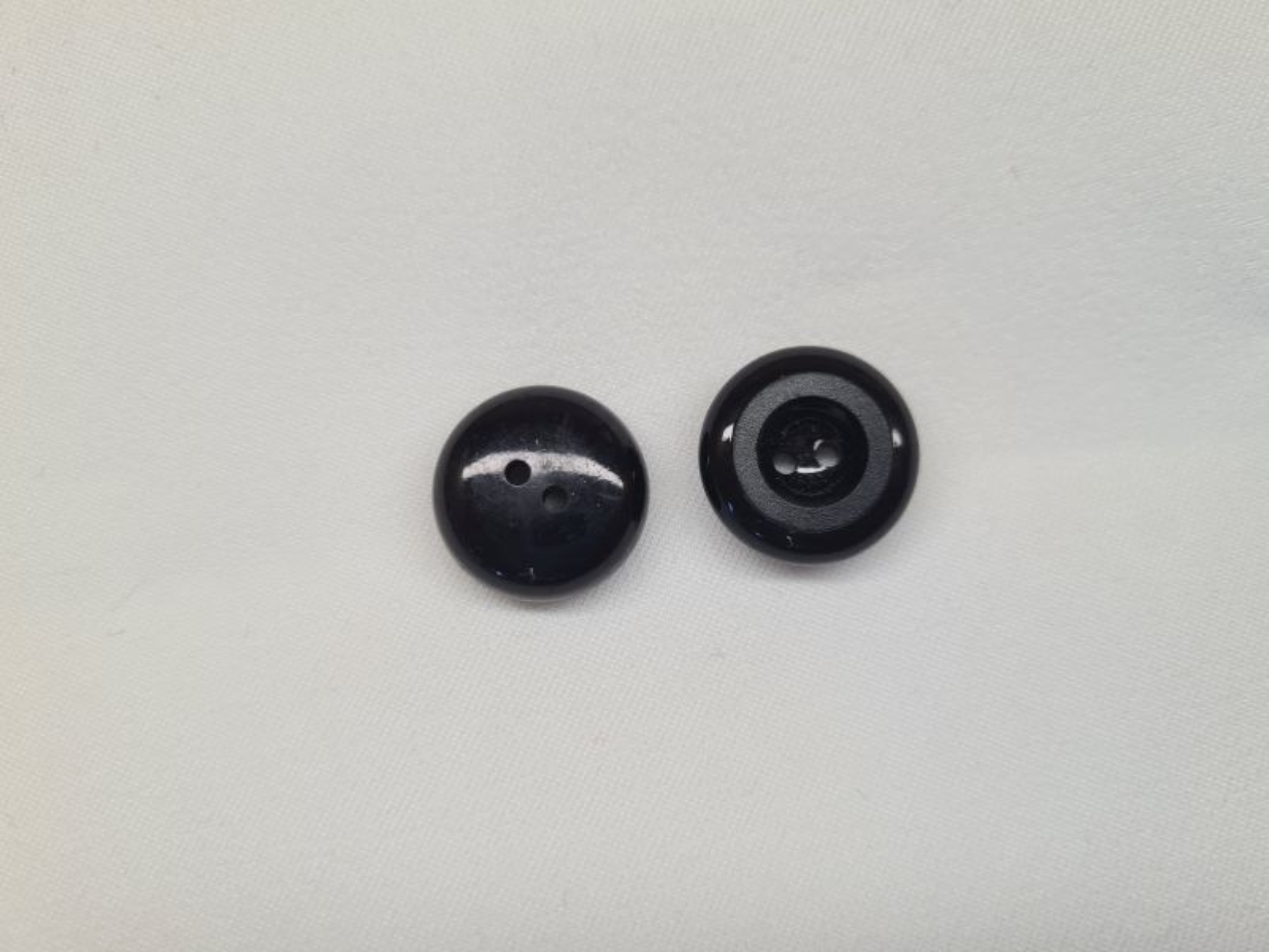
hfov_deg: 67.3
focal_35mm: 26
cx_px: 634
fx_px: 953
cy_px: 476
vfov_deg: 53.1
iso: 50
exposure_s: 1/204
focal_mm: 5.4
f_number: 1.8
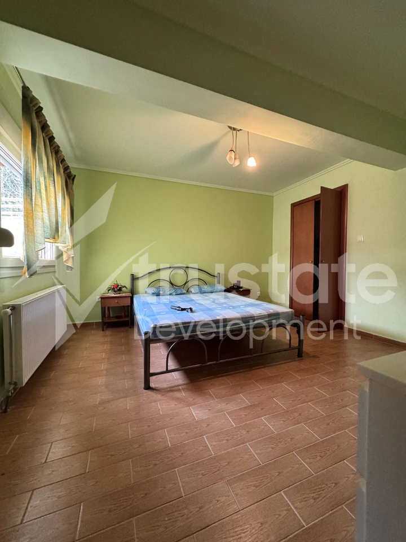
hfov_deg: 85.7
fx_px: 219
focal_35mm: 14
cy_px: 271
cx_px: 203
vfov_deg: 102.1
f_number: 2.2
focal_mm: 2.22
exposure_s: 1/50
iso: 640
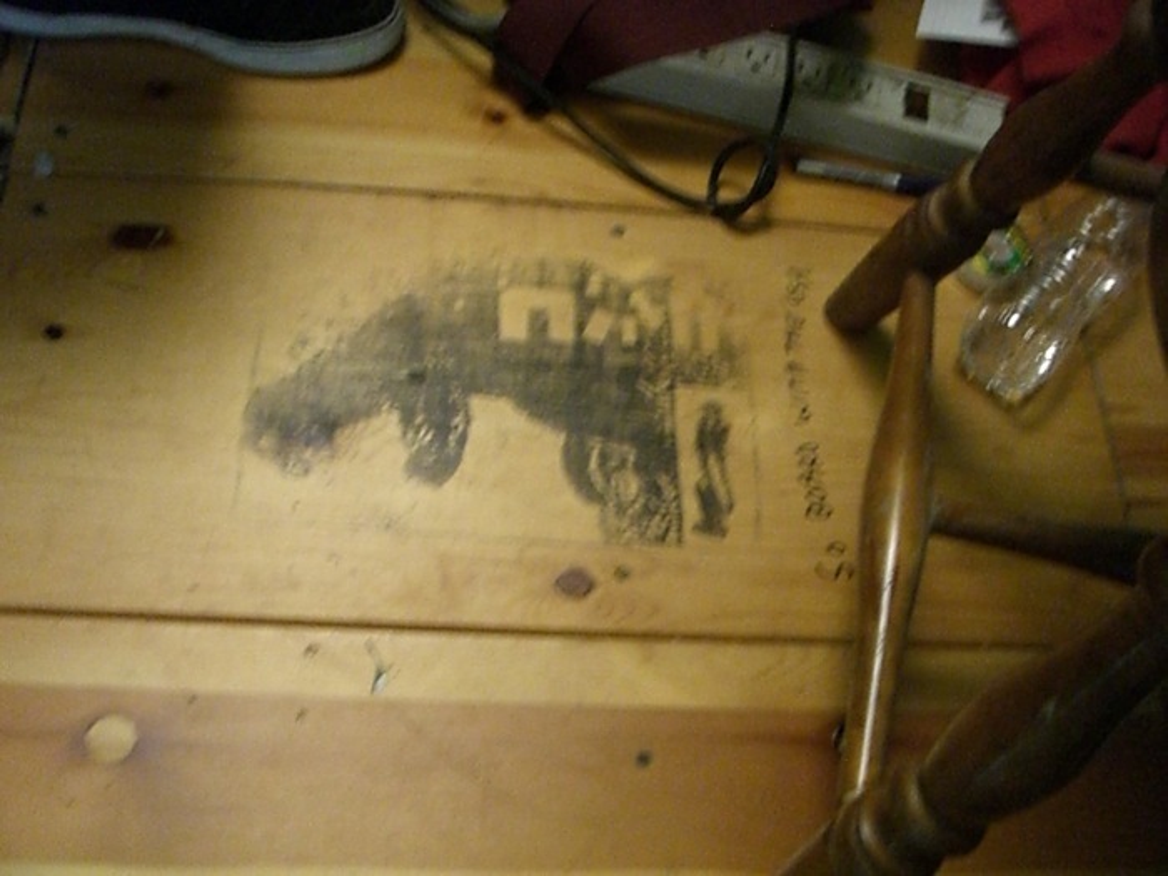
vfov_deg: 37.7
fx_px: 1282
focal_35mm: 38
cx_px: 584
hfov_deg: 49.0
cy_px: 438
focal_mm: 6.2
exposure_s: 1/15
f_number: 2.7
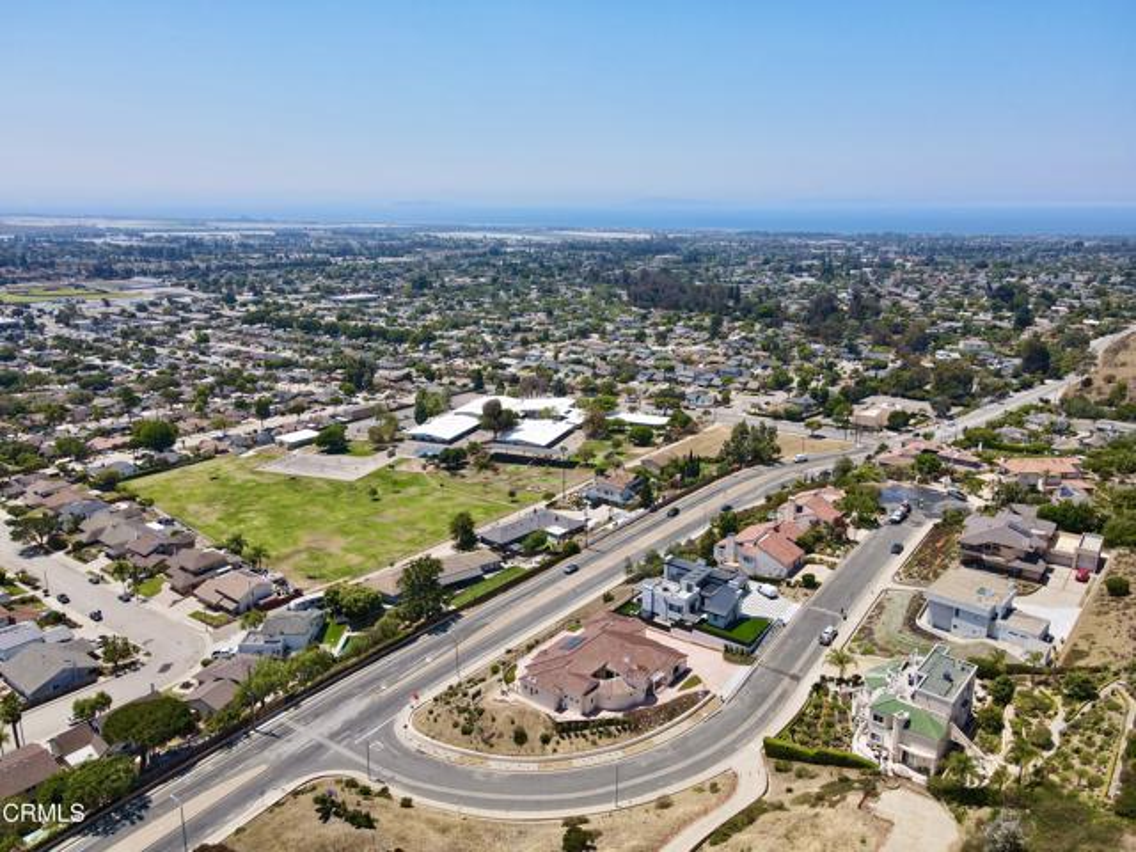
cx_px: 568
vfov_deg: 56.8
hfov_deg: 71.6
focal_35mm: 24
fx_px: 788
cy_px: 426
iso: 100
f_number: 2.8
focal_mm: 4.5
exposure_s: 1/725
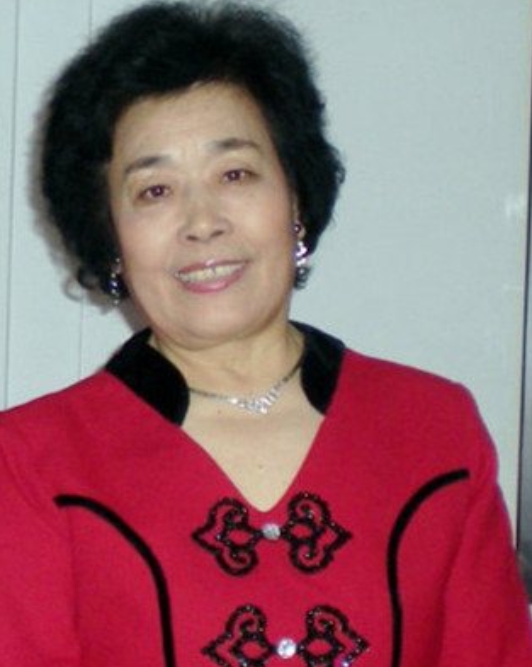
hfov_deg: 37.3
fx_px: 788
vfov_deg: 45.8
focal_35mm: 40
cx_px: 267
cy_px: 355
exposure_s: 1/60
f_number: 3.1
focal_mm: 6.3
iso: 145
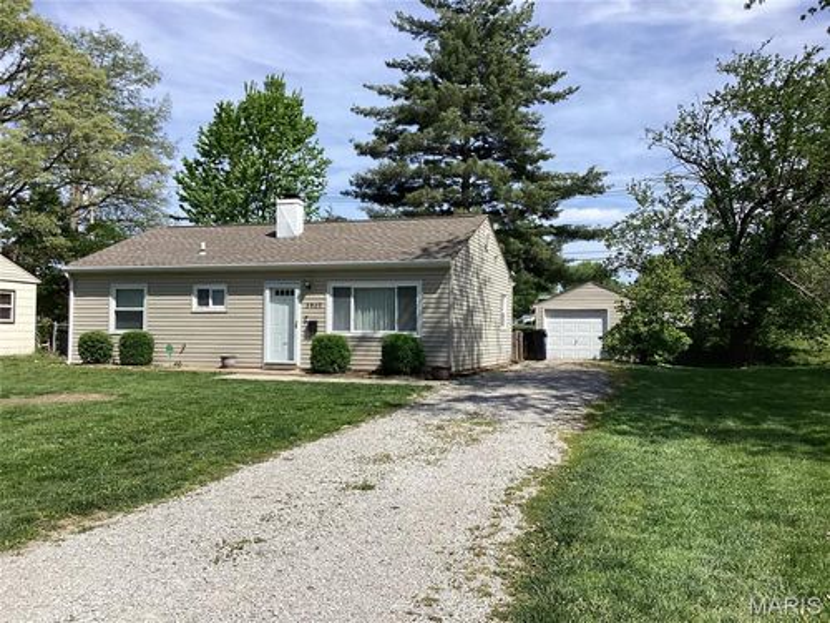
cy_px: 312
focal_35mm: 31
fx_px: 743
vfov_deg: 45.4
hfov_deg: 58.4
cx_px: 415
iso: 25
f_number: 2.4
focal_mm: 3.3
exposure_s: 1/1597
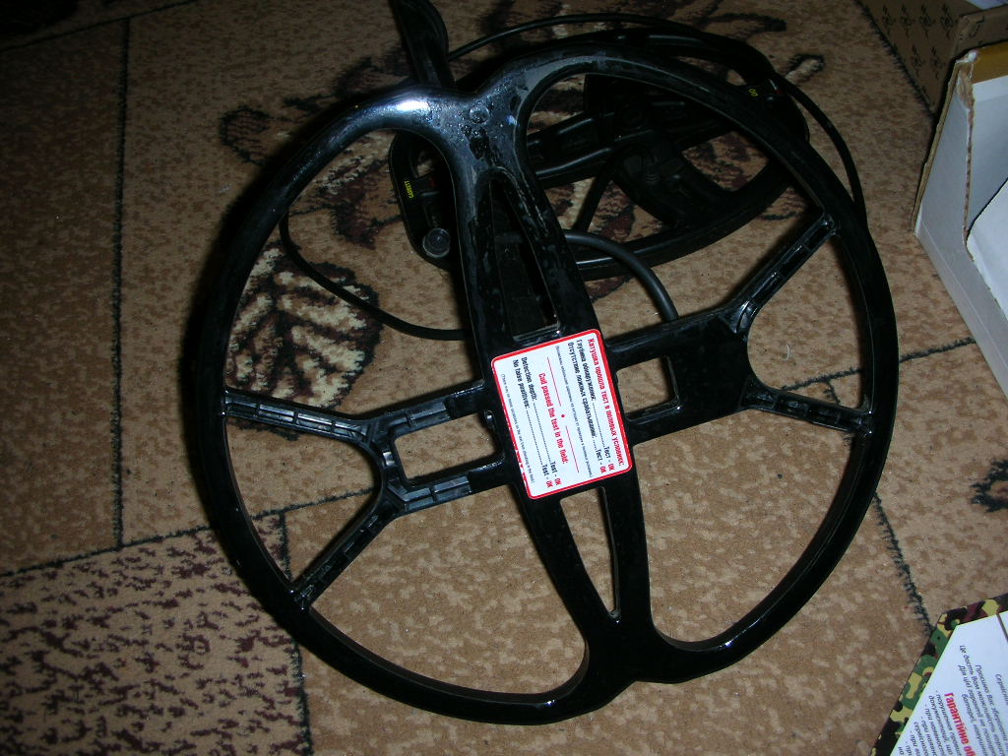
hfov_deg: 52.6
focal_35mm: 35
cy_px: 378
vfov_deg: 40.7
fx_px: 1019
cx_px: 504
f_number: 3
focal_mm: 5.8
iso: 50
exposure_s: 1/60.1
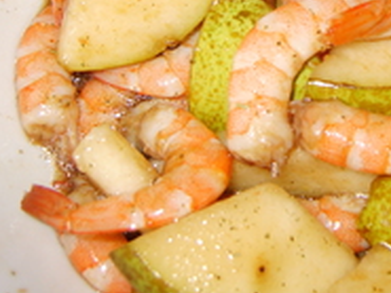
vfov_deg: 17.1
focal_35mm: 85
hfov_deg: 22.4
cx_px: 353
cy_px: 19
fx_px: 961
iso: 100
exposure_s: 1/30
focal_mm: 7.4
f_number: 2.8
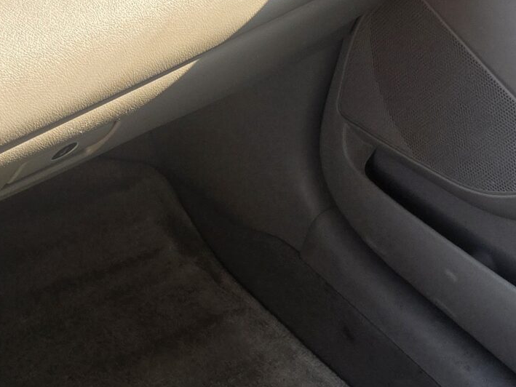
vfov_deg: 17.7
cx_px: 132
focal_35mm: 83
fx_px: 1237
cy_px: 261
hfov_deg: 23.3
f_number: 1.8
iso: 80
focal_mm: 5.4
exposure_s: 1/508
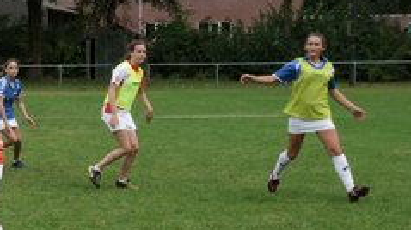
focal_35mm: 101
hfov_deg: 19.8
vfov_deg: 12.0
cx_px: -95
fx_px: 1100
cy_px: 138
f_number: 5
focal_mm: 24
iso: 100
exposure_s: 1/160
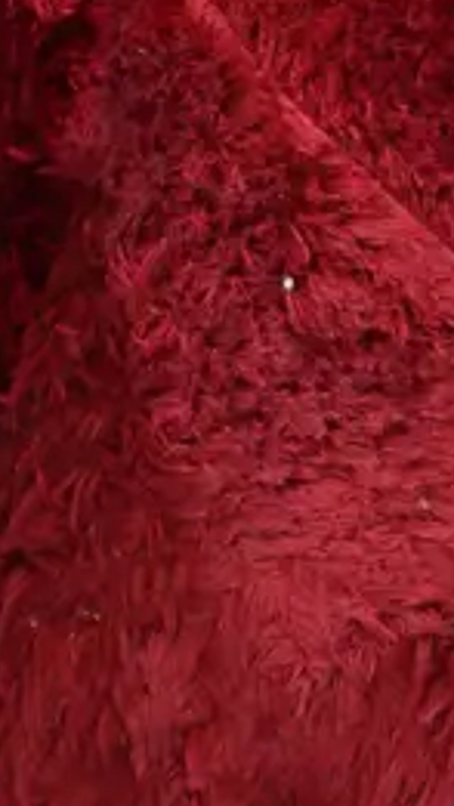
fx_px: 3656
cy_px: -726
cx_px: 304
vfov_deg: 11.5
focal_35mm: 171
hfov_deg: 7.1
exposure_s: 1/60
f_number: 4.5
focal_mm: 20
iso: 1600
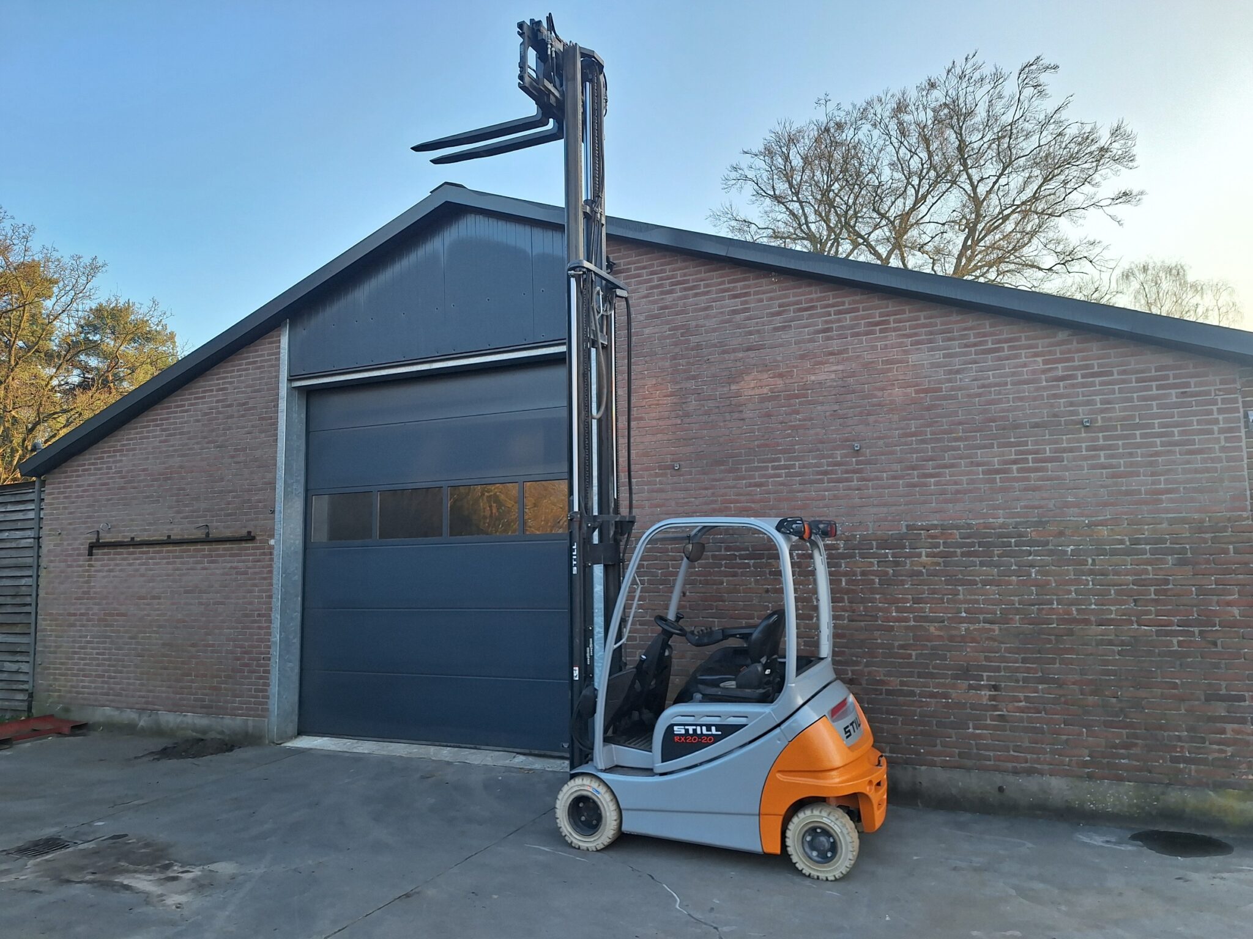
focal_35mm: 23
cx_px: 626
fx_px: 833
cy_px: 470
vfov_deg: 58.9
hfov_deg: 73.9
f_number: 1.8
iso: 40
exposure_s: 1/400
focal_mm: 5.54
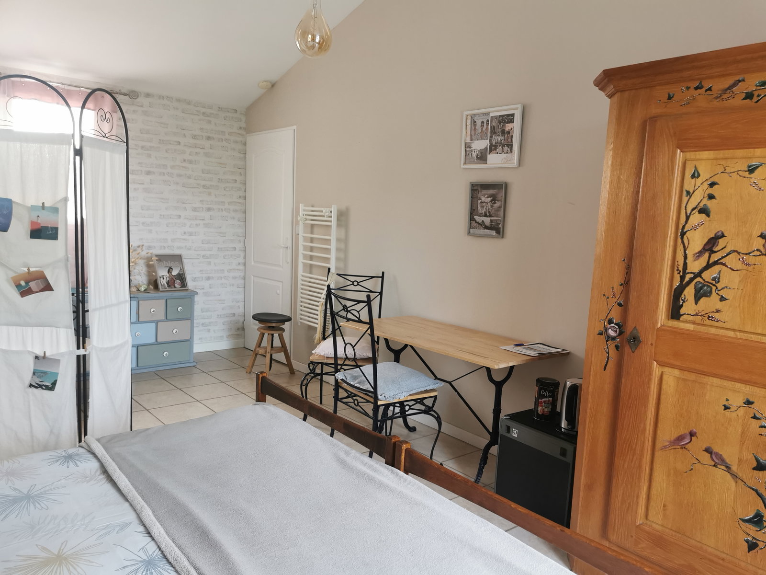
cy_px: 288
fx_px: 597
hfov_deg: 65.3
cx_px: 383
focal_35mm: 27
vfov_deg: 51.4
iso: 160
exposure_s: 1/60
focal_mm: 5.56
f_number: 1.6
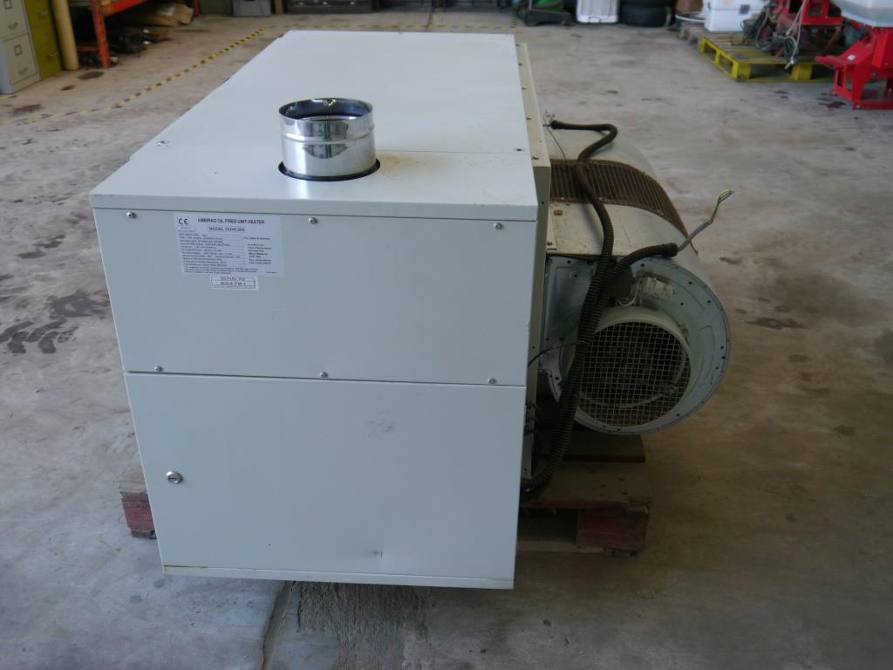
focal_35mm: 34
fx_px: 877
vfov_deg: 41.8
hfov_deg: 54.0
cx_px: 446
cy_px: 335
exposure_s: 1/60
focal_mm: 17
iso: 320
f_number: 4
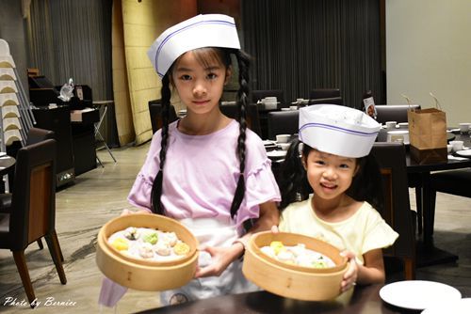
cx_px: 236
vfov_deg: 26.5
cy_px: 157
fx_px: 668
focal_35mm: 51
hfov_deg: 38.9
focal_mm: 34
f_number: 5.6
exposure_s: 1/50
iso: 2200
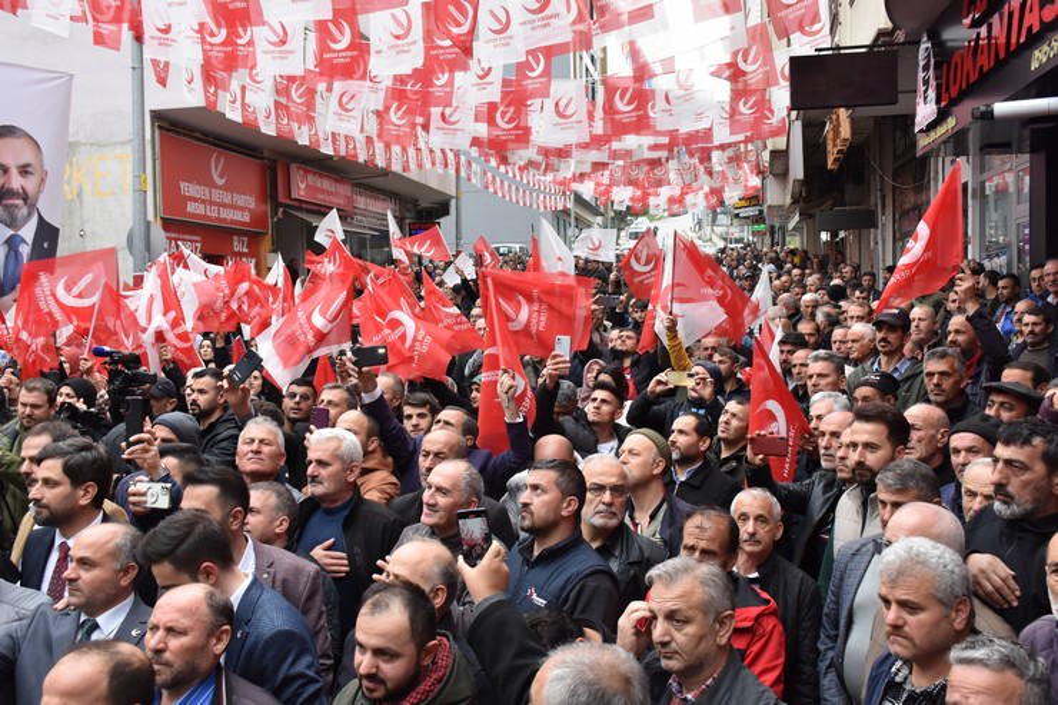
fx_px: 1014
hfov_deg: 55.1
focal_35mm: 34
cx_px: 529
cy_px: 352
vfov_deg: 38.3
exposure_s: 1/250
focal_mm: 23
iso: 800
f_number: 8
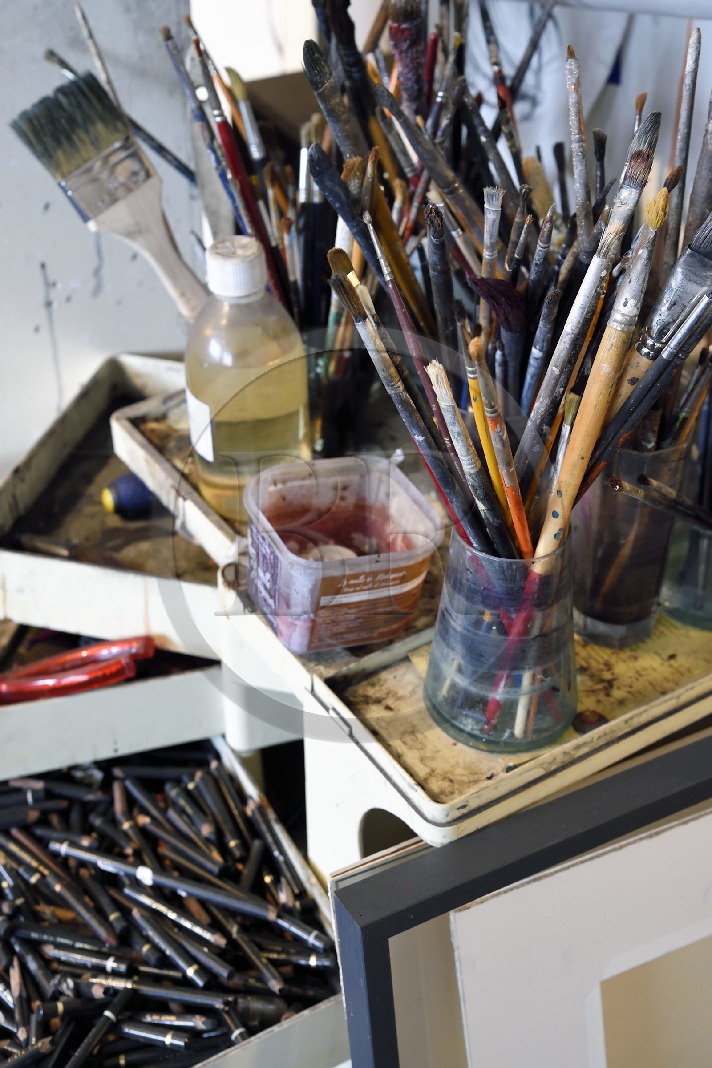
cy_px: 534
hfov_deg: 29.2
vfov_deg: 42.7
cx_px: 356
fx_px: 1365
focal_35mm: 46
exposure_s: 1/20
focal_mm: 46
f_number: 5.6
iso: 1600
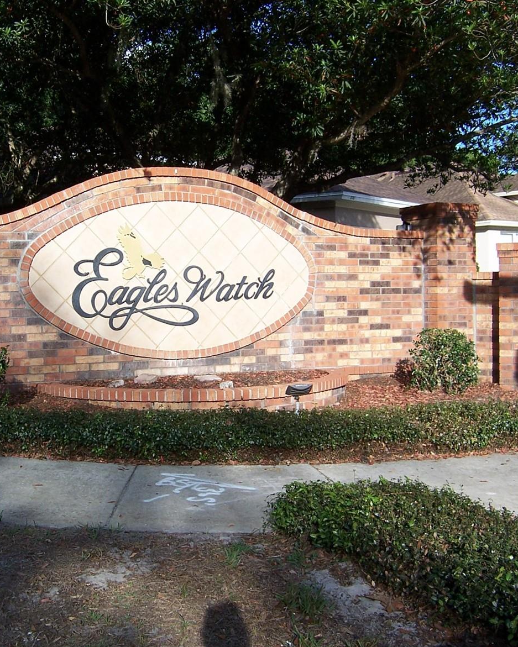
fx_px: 843
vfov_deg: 42.0
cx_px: 144
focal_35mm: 44
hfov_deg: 33.6
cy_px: 322
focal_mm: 5.5
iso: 80
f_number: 3.4
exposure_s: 1/500
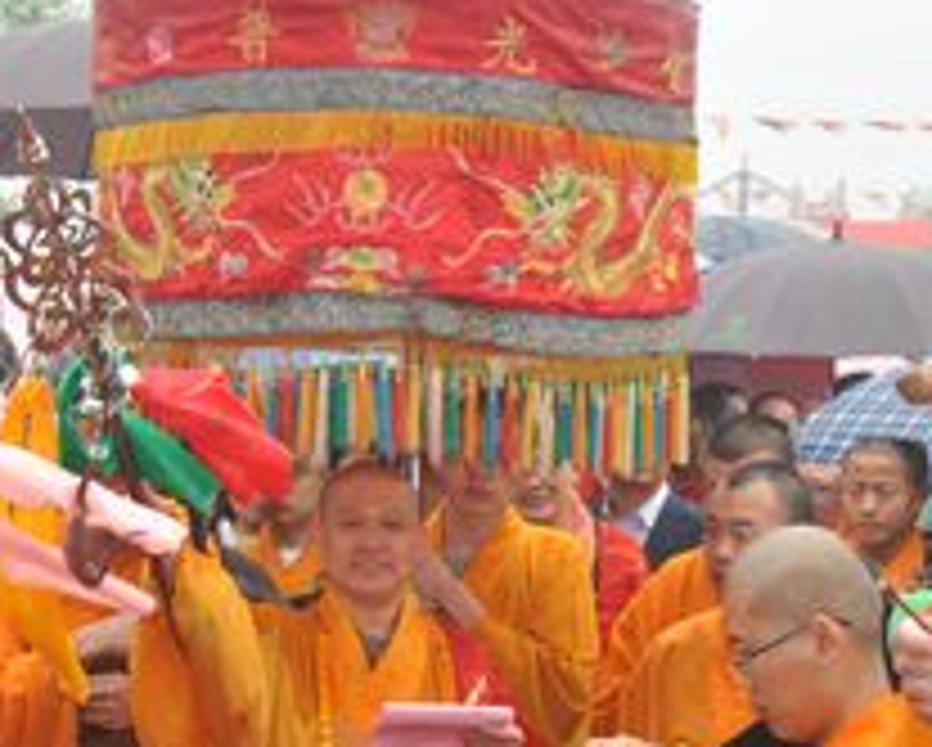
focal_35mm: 95
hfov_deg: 19.9
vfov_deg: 16.0
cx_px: 149
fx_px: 2623
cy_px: 662
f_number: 3.5
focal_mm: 28
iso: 500
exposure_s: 1/125
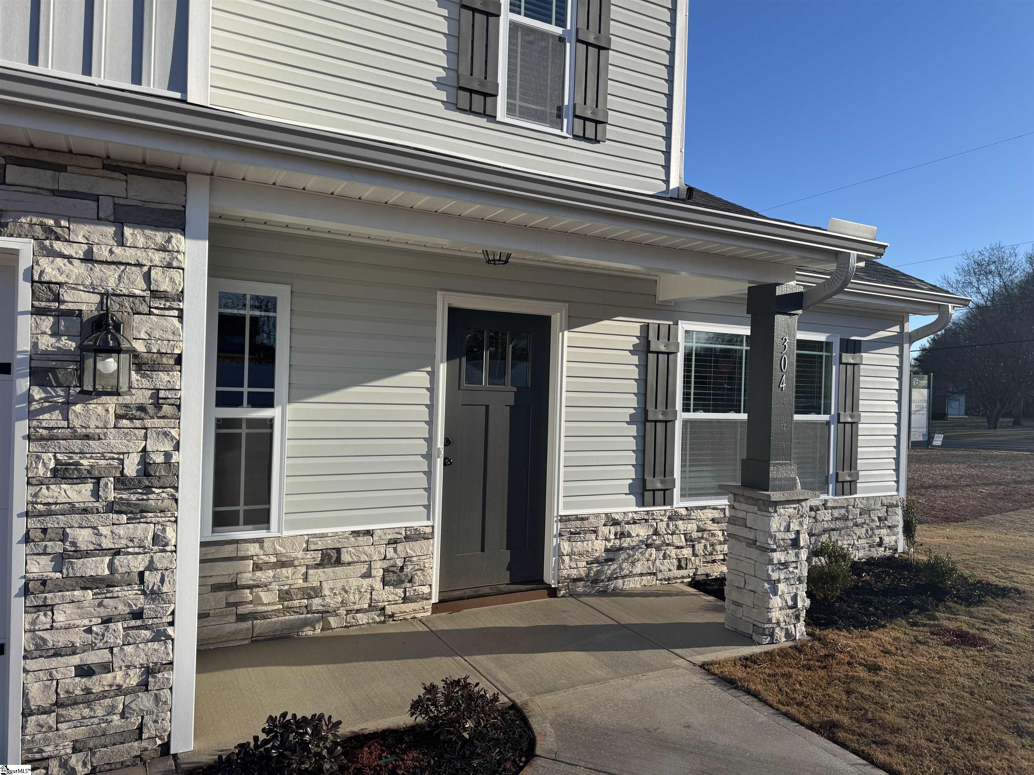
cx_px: 517
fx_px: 717
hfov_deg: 71.6
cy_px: 388
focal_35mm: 24
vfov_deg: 56.8
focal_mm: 6.76
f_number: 1.78
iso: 80
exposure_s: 1/3597
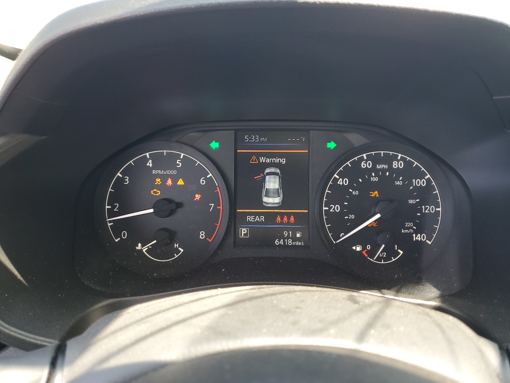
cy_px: 192
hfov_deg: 67.3
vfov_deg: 53.1
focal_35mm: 26
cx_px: 255
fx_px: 383
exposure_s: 1/120
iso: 56
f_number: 1.5
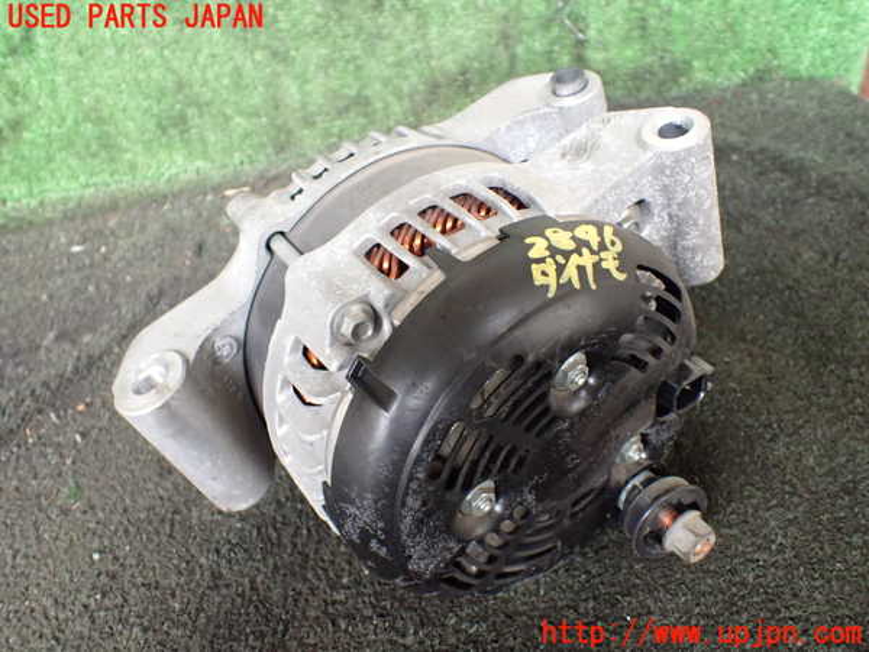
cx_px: 434
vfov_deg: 46.8
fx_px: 753
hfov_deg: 60.0
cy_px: 326
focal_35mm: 30
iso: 800
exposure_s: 1/125
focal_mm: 5.4
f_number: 2.3
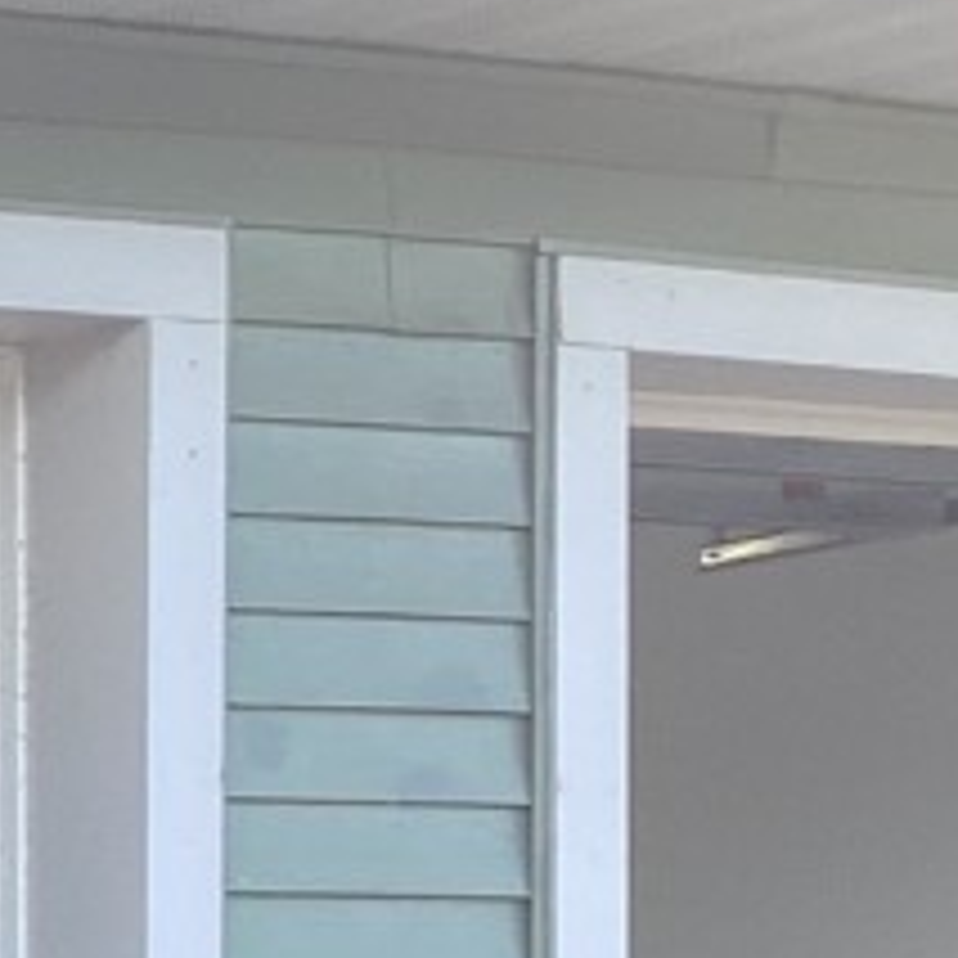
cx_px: -873
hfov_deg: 12.0
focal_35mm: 132
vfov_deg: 12.8
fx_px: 4133
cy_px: 1223
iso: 25
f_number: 2.4
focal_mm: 3.3
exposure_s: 1/151
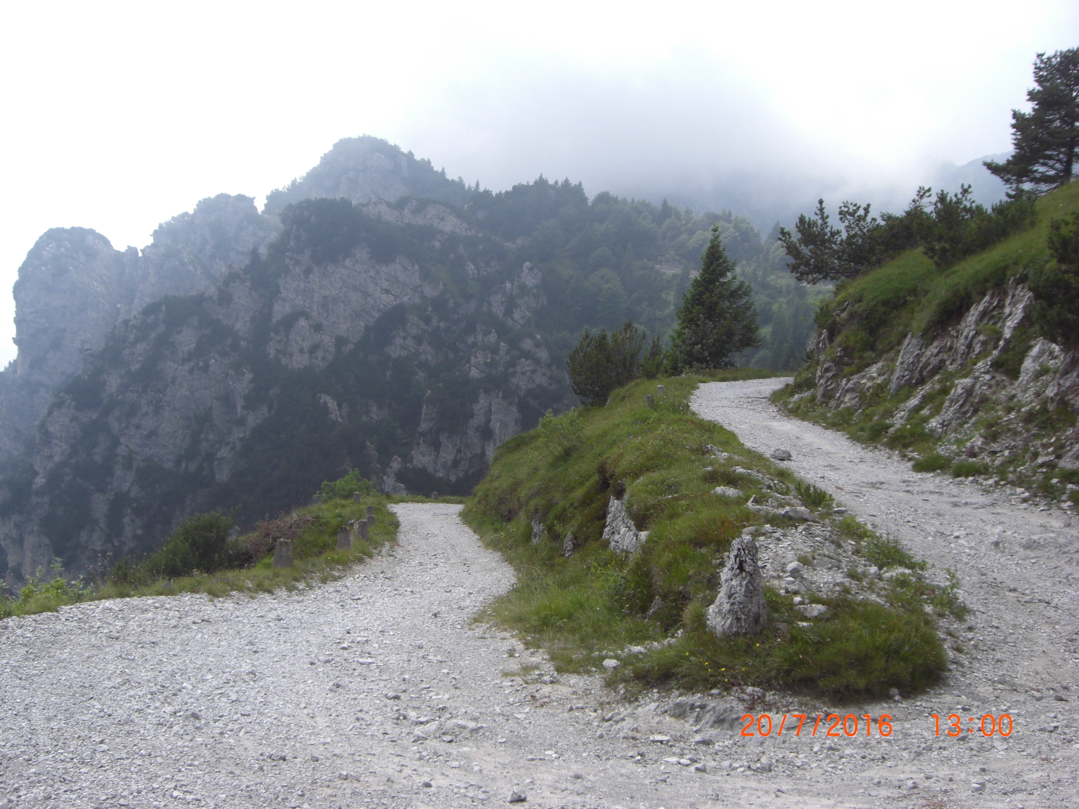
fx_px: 1184
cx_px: 540
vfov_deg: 37.7
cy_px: 404
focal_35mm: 38
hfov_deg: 49.0
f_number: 8
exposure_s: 1/125
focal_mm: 6.2
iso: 64
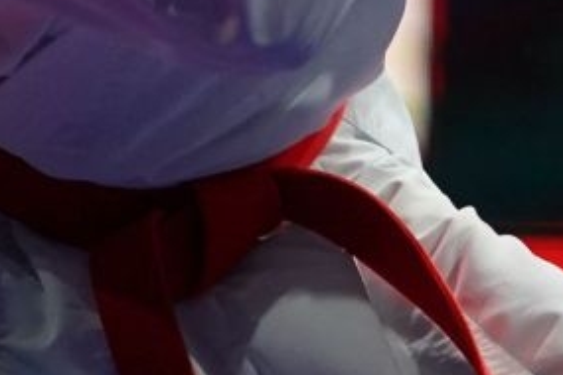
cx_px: 887
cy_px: -616
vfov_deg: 1.3
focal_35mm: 1093
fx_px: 17092
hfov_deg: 1.9
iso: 2500
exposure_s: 1/1000
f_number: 2.8
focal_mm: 173
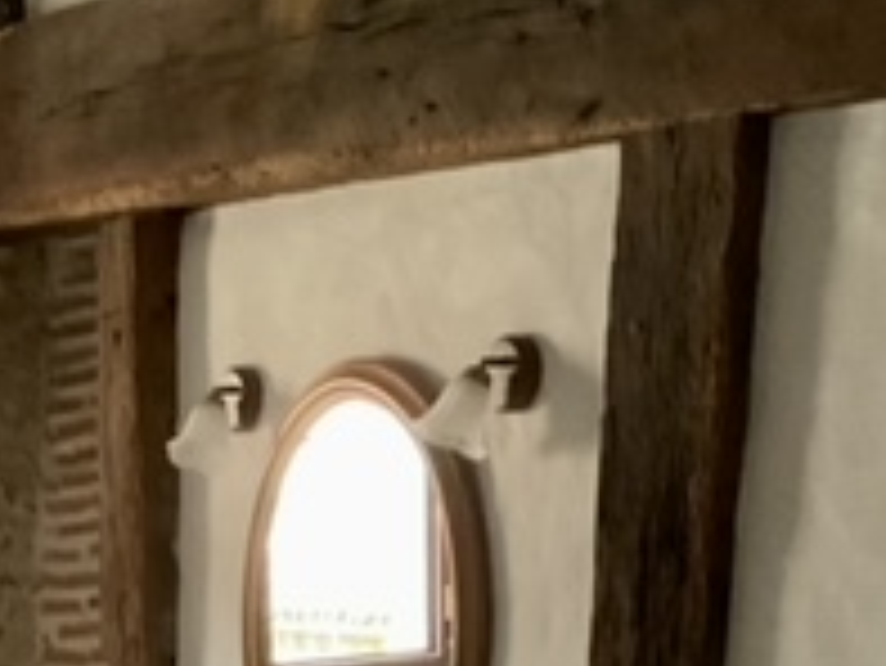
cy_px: 1053
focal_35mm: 94
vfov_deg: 14.5
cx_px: 27
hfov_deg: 20.3
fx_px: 2407
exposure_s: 1/30
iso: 320
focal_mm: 3
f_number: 1.8
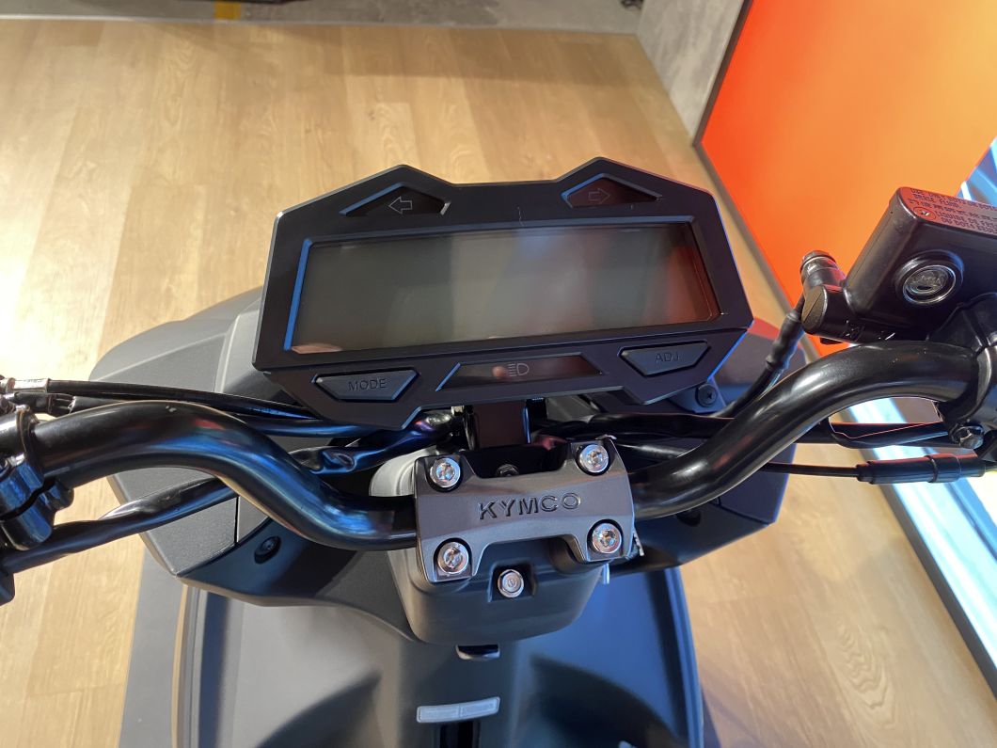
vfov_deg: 53.1
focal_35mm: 26
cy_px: 374
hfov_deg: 67.3
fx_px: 749
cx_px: 498
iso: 250
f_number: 1.8
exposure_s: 1/50
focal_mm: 4.25
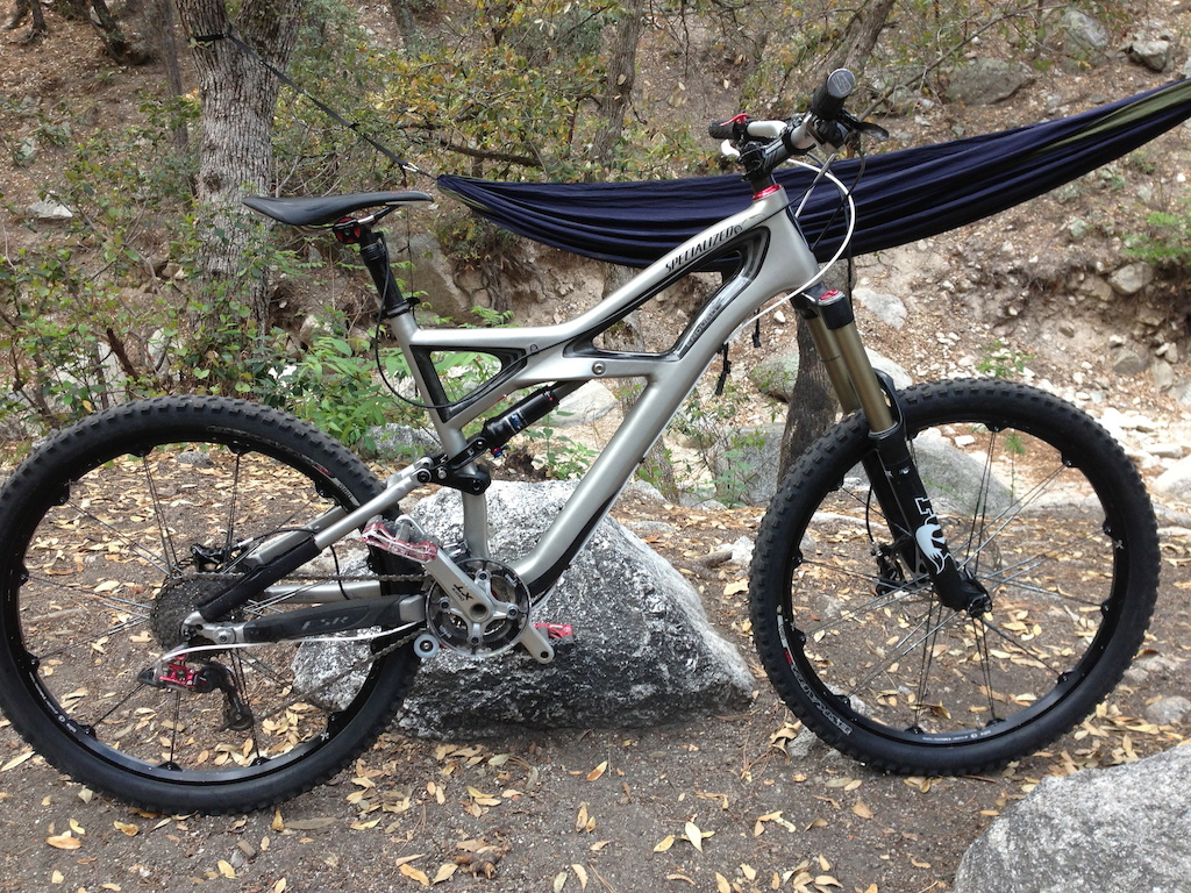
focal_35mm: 33
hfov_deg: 55.4
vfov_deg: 42.9
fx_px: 1135
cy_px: 446
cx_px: 596
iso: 64
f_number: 2.4
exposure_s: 1/60
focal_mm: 4.13
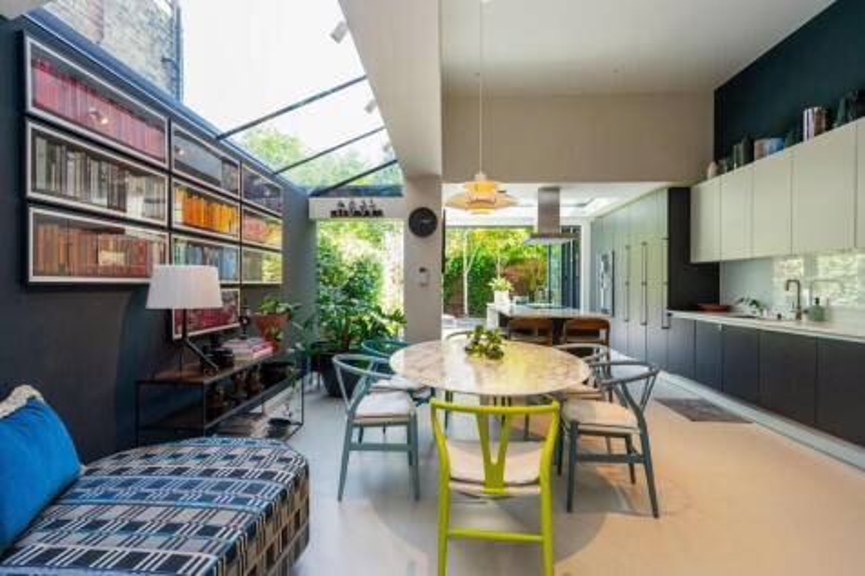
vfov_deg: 67.3
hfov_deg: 90.0
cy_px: 288
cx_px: 432
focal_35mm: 18
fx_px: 432
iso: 400
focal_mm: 18
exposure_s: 1/30
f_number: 8
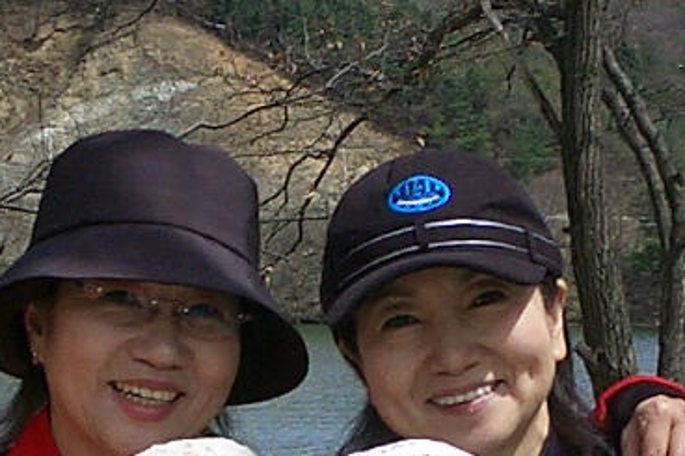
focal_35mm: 134
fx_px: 2548
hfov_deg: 15.3
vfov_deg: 10.0
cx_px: 277
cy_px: 625
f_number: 3.5
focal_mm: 5.6
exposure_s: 1/1250
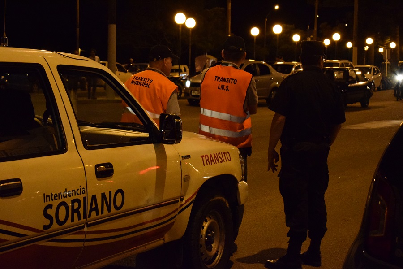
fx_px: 806
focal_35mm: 72
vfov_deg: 18.9
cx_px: 202
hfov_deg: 28.1
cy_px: 134
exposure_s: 1/80
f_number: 5.6
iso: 6400
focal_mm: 48
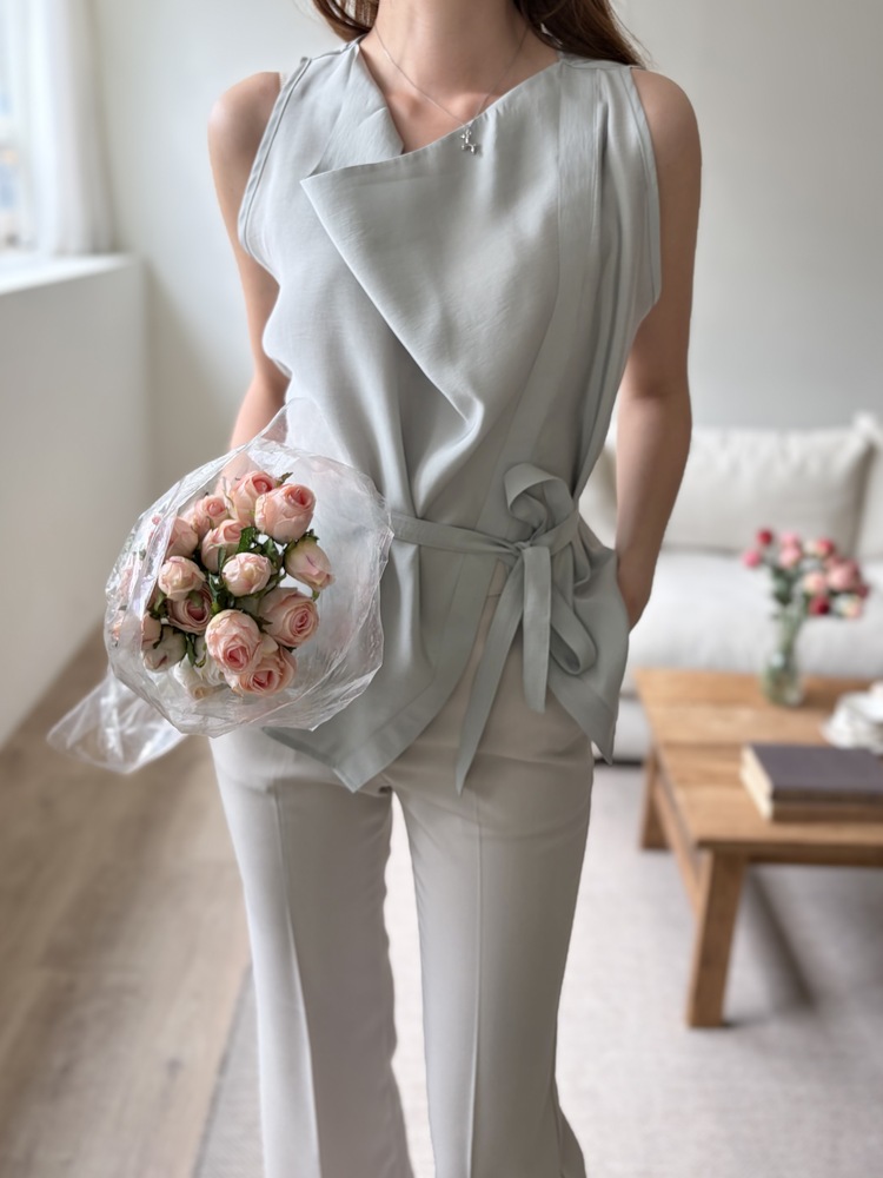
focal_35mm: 26
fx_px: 884
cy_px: 589
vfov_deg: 67.3
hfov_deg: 53.1
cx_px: 442
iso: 40
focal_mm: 5.96
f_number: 1.6
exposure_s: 1/143
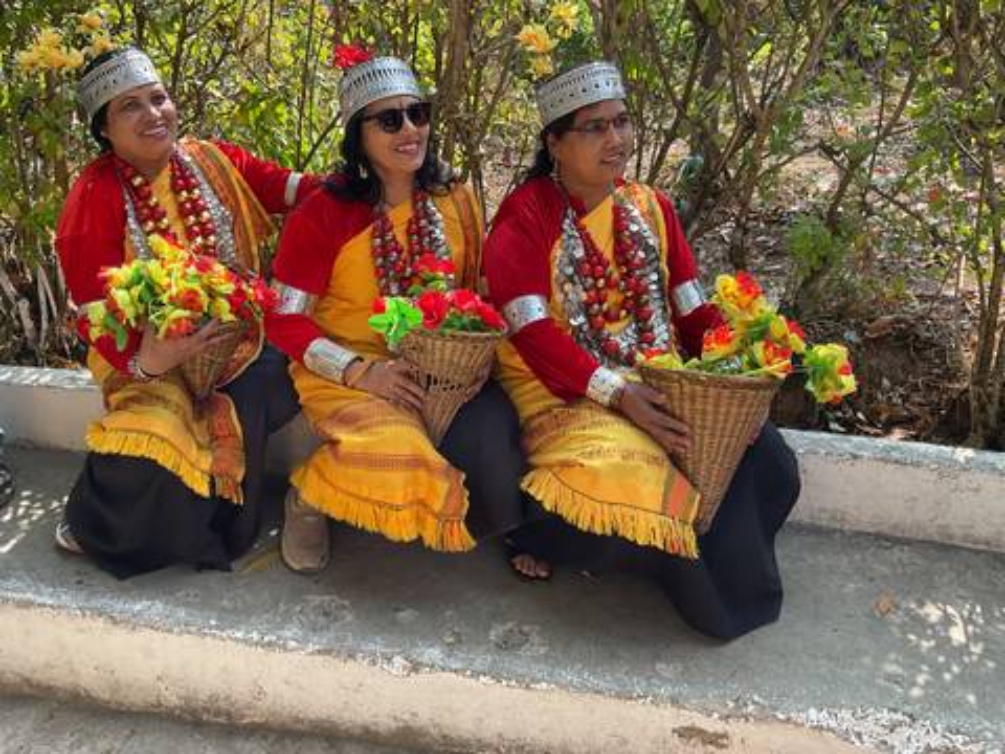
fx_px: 842
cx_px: 502
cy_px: 377
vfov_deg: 48.2
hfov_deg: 61.7
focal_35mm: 29
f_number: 1.8
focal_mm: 3
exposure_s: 1/199
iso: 16
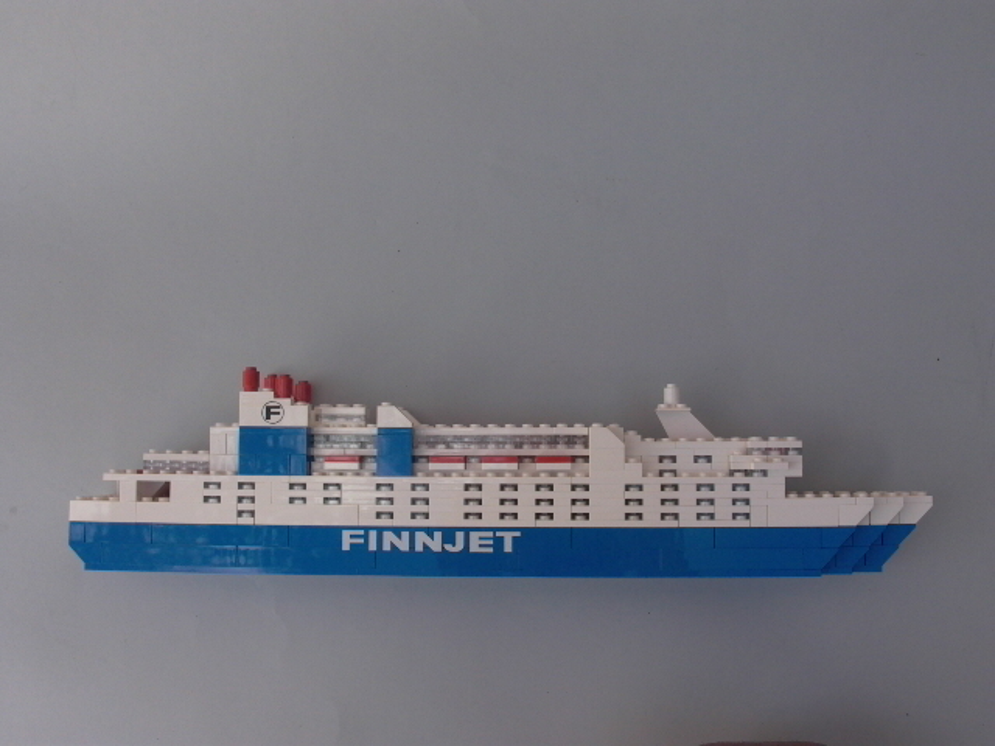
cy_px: 373
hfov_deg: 49.0
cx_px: 498
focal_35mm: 38
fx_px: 1092
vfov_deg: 37.7
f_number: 4.17
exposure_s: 1/435
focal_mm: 7.92
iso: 100
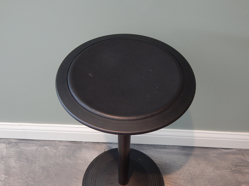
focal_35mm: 38
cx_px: 124
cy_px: 93
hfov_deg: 49.0
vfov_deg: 37.7
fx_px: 273
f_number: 3.4
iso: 400
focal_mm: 6.8
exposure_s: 1/15
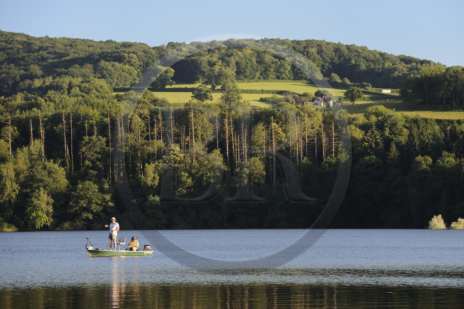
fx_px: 2256
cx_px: 232
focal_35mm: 175
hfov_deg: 11.7
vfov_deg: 7.8
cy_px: 154
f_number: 5.6
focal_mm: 175
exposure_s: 1/320
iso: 200
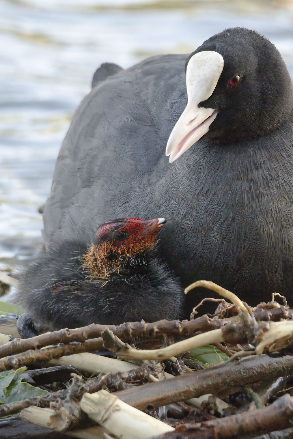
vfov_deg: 2.2
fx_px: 11553
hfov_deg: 1.5
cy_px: 256
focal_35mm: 947
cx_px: 191
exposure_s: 1/640
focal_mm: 600
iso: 4500
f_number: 7.1
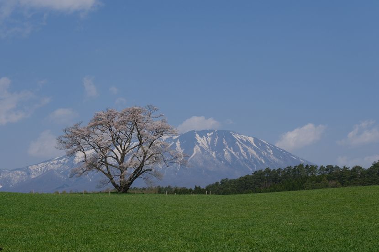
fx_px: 568
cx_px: 190
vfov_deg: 25.0
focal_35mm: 54
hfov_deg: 36.9
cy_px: 126
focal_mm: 35.8
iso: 320
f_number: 11
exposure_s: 1/500
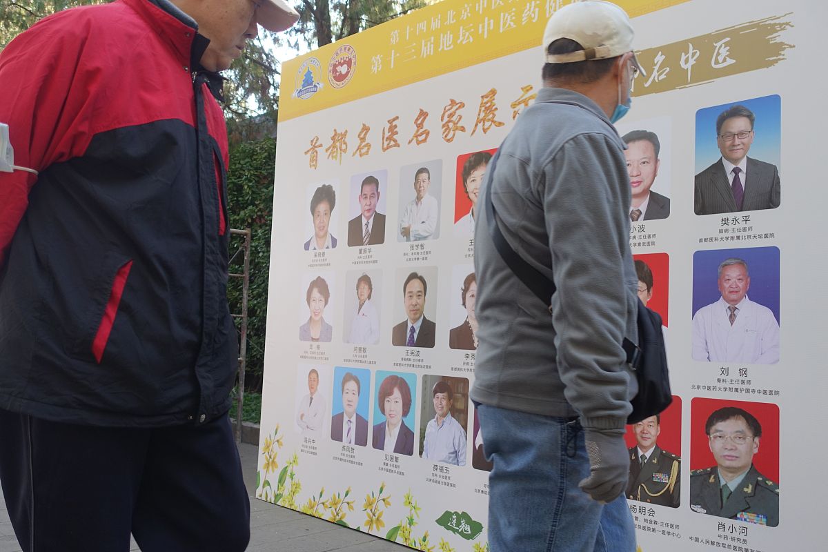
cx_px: 414
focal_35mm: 33
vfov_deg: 40.0
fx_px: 759
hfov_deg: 57.2
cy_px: 276
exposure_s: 1/80
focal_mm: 12.06
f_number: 2.8
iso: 125
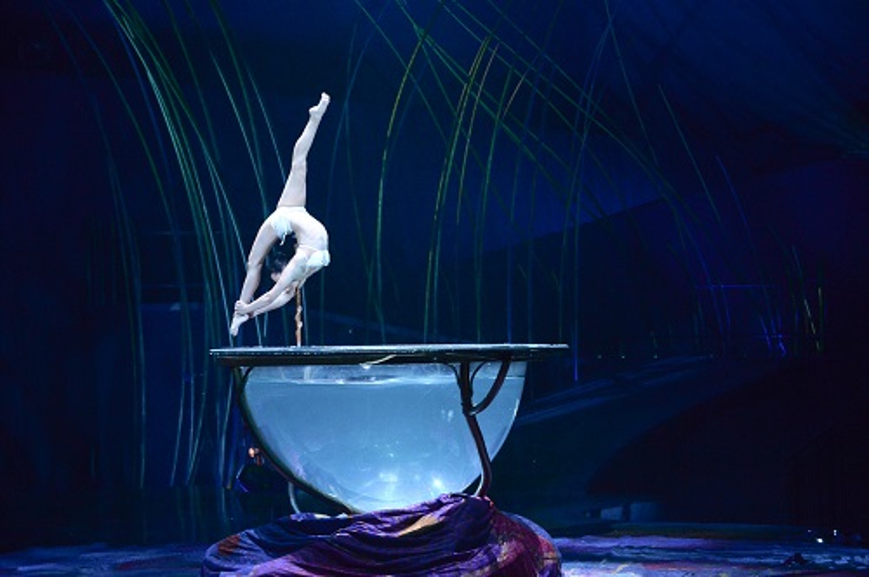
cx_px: 434
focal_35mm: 105
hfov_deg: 19.5
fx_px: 2531
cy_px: 288
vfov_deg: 13.0
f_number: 5.6
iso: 5000
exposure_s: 1/320
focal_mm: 105
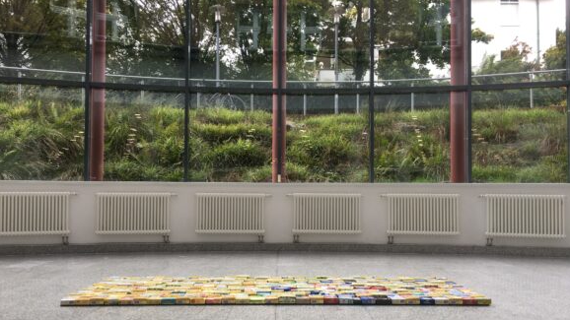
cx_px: 286
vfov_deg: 36.6
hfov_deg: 61.0
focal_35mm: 32
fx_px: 484
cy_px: 183
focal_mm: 4.15
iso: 25
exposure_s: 1/50
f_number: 2.2
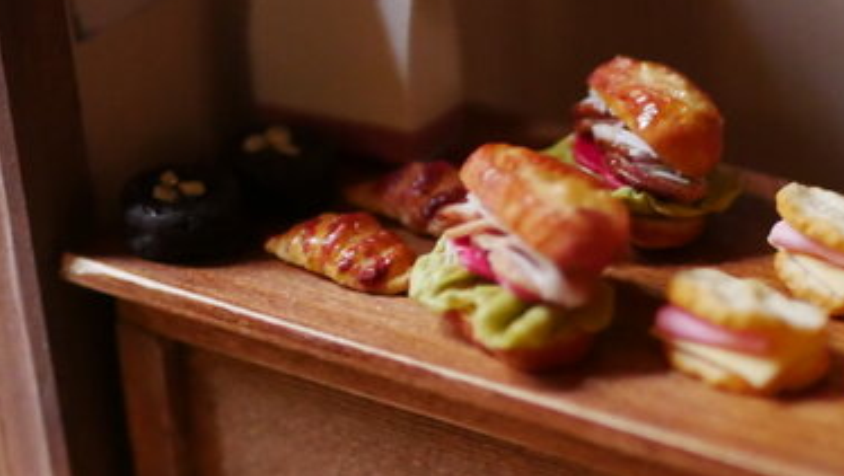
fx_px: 2777
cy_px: 343
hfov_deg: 17.0
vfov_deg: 9.8
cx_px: 815
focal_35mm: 124
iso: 3200
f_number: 2
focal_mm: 25
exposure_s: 1/15
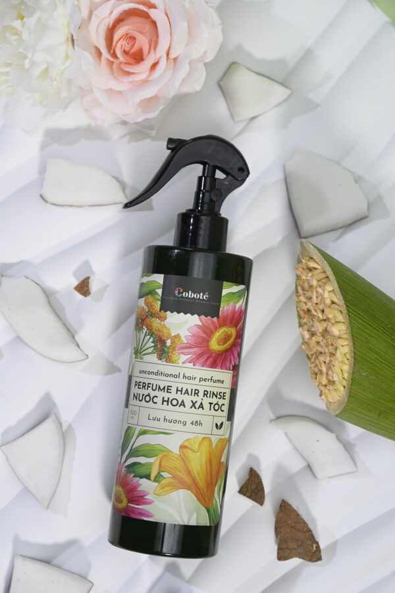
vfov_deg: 27.0
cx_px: 198
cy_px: 296
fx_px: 1235
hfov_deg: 18.2
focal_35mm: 75
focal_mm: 75
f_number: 5.6
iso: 200
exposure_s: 1/160
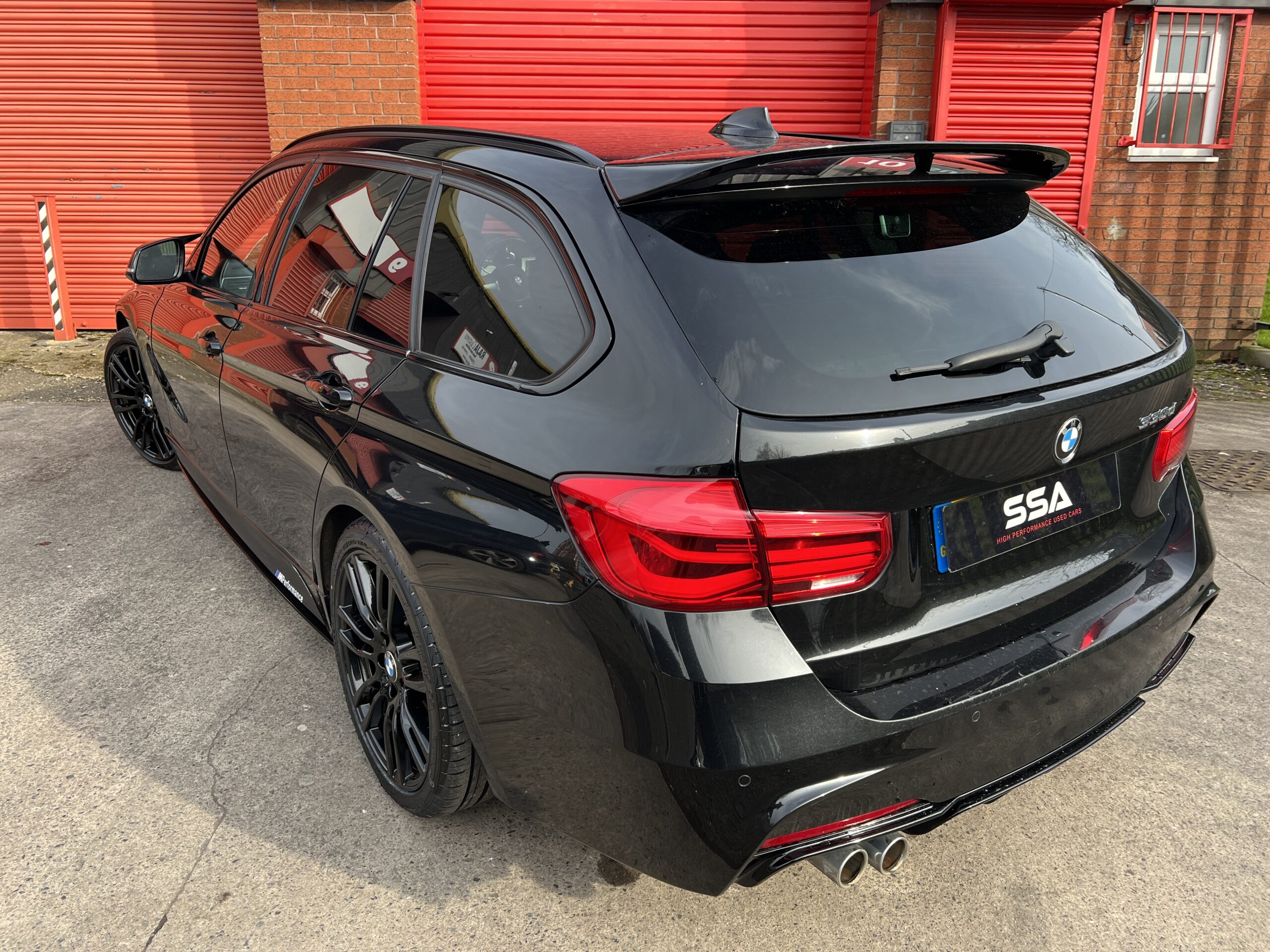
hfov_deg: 67.3
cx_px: 635
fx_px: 954
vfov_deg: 53.1
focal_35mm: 26
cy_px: 476
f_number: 1.5
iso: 50
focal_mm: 5.7
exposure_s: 1/528
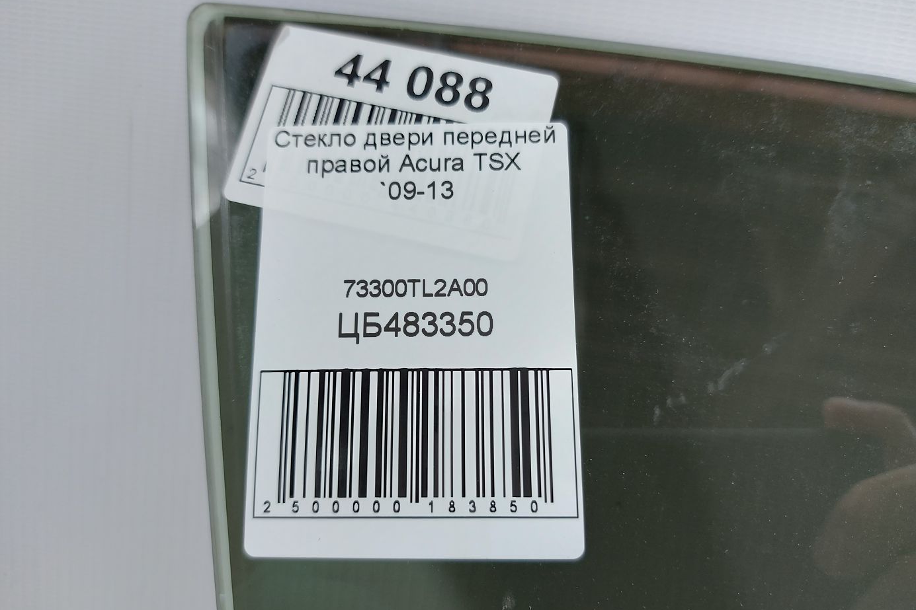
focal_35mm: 25
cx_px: 458
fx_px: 636
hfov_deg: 71.5
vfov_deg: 51.3
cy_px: 305
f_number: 1.8
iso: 50
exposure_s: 1/50
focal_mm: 5.23
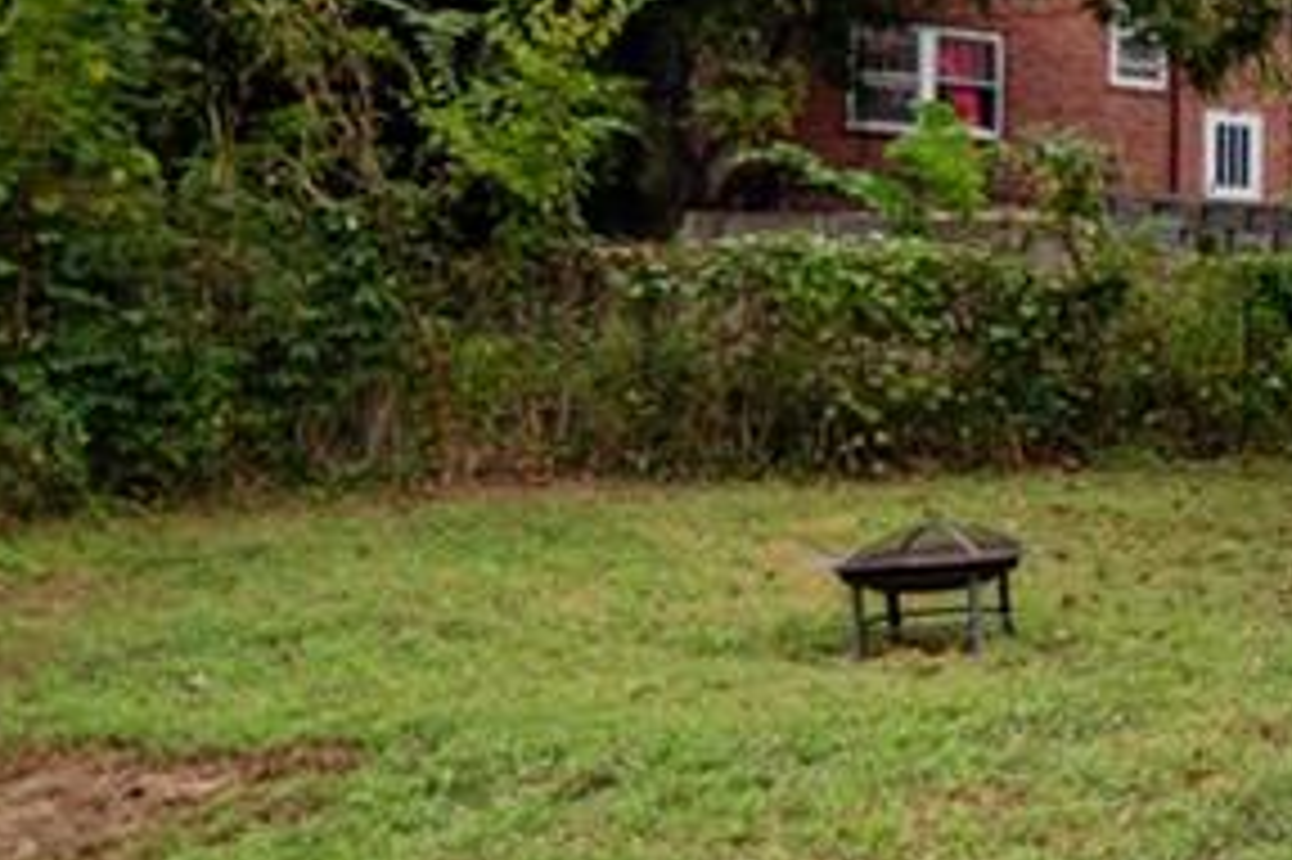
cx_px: 1963
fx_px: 2044
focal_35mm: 57
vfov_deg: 23.7
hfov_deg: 25.7
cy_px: 322
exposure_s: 1/320
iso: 160
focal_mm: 16
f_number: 2.8
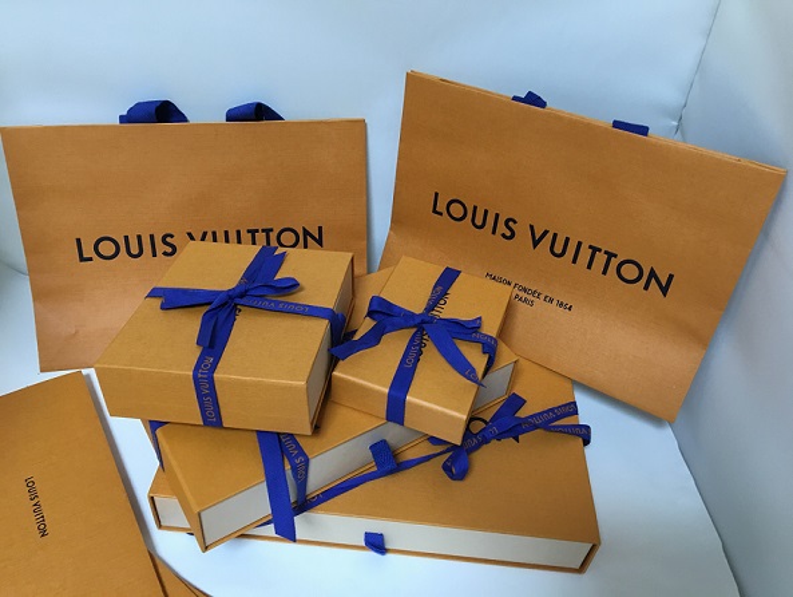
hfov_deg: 61.6
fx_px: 665
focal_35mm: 29
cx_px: 396
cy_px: 298
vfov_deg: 48.3
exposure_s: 1/30
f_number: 2.2
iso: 80
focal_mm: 4.15
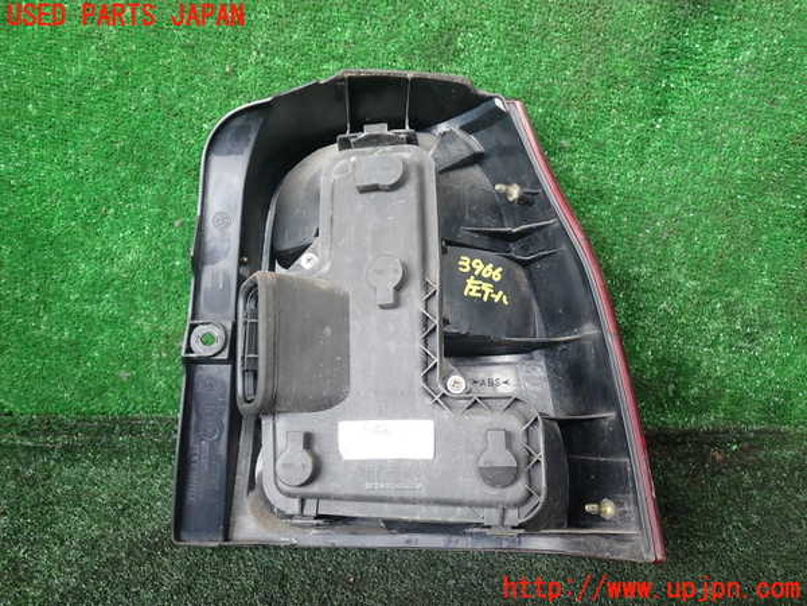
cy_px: 303
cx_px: 404
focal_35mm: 30
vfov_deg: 46.8
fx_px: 699
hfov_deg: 60.0
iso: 200
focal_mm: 5.4
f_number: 2.3
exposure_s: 1/60
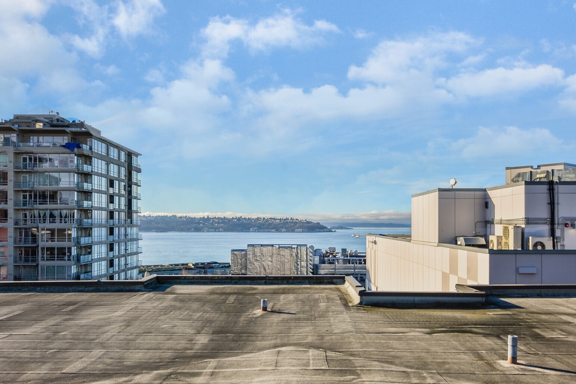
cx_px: 308
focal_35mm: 33
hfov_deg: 57.2
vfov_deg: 39.9
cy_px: 203
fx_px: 528
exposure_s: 1/500
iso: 160
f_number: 8
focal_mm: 20
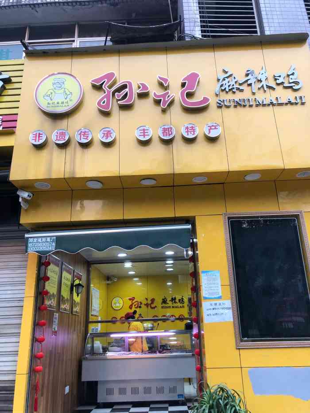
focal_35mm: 28
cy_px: 206
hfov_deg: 49.8
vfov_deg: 63.4
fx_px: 334
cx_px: 155
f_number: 1.8
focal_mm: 3.99
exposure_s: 1/50
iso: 25
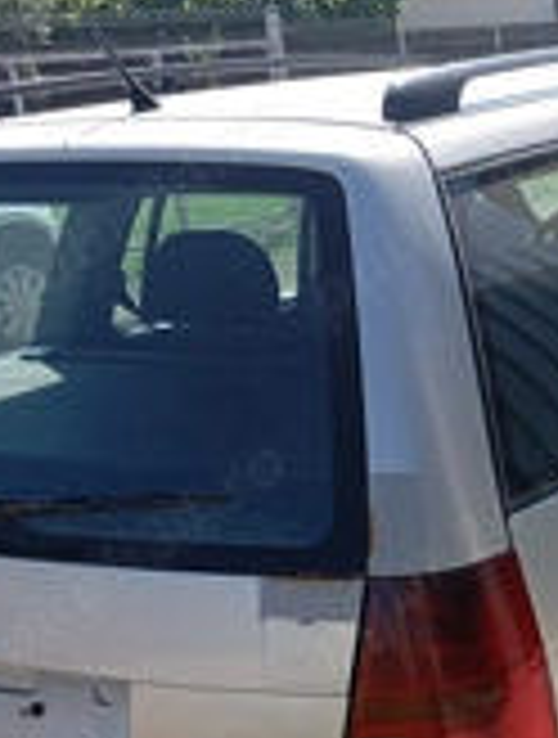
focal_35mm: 68
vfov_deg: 27.7
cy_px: 626
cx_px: 612
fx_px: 1454
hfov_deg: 20.7
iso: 104
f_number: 1.8
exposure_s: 1/348
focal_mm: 4.27
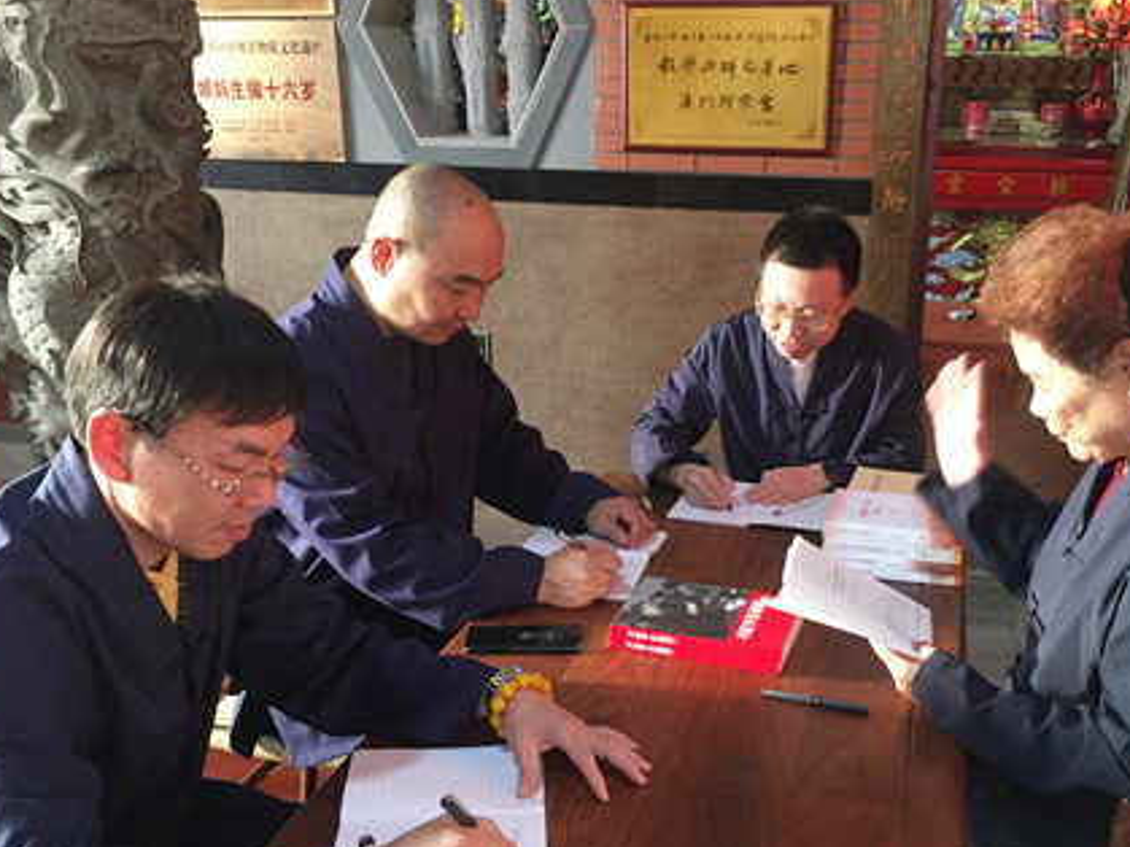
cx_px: 663
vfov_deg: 39.6
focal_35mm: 36
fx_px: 1175
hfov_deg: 51.1
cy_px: 461
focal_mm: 4.15
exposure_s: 1/17
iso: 80
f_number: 2.2
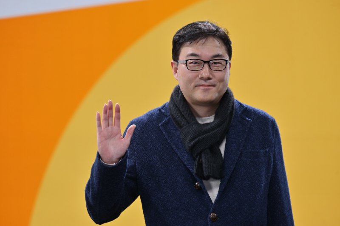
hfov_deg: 10.3
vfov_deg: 6.9
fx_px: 1888
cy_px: 113
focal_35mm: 200
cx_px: 170
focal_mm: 200
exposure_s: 1/200
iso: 800
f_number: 4.5
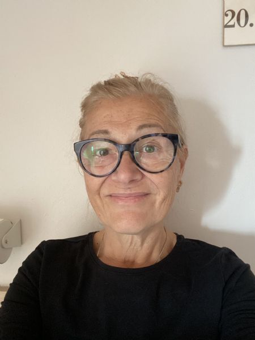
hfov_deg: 46.8
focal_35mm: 30
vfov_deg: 60.0
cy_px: 170
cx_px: 128
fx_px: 295
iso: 400
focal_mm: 2.71
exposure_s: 1/36
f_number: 2.2
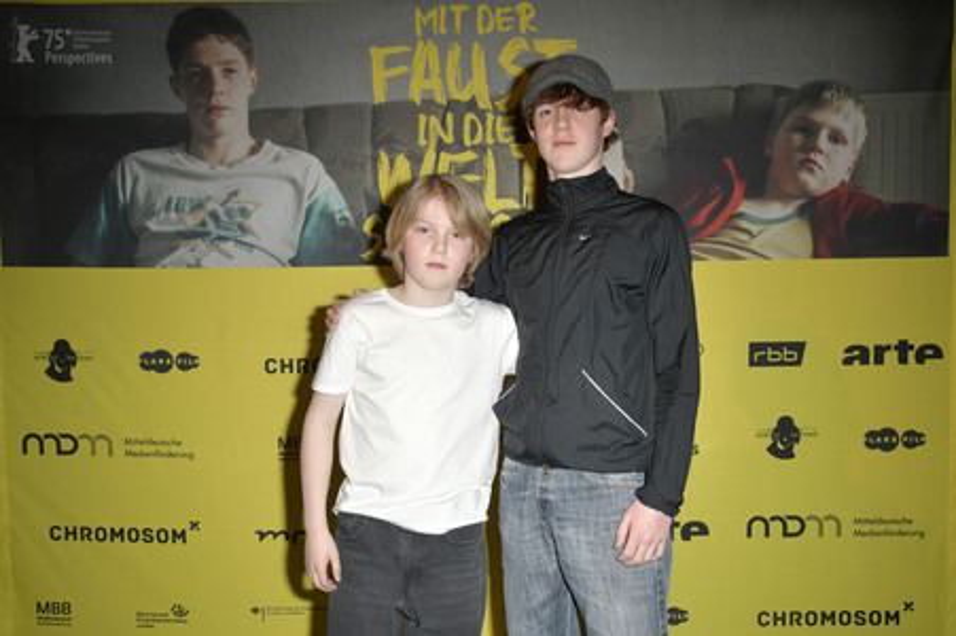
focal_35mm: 34
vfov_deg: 38.8
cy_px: 318
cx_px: 478
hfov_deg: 55.8
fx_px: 902
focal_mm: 34
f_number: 5.6
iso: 200
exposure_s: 1/200
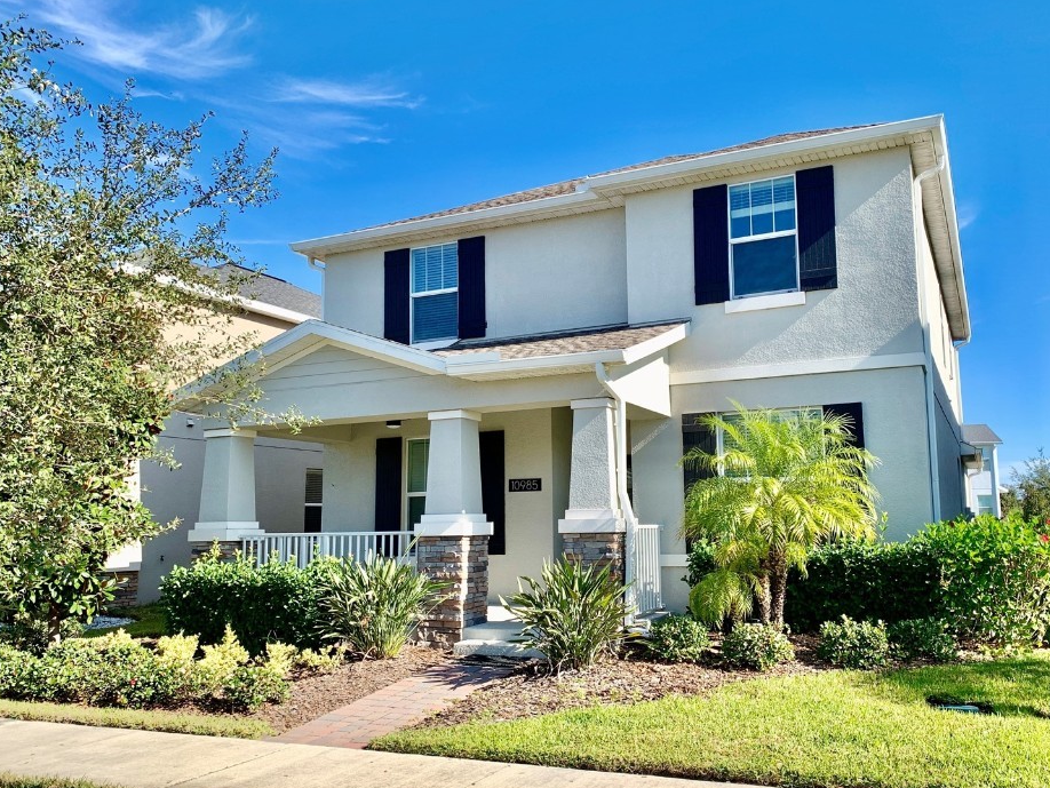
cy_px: 420
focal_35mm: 29
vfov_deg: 48.2
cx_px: 578
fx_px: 880
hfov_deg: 61.5
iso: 25
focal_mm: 4.25
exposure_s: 1/1387
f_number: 1.8
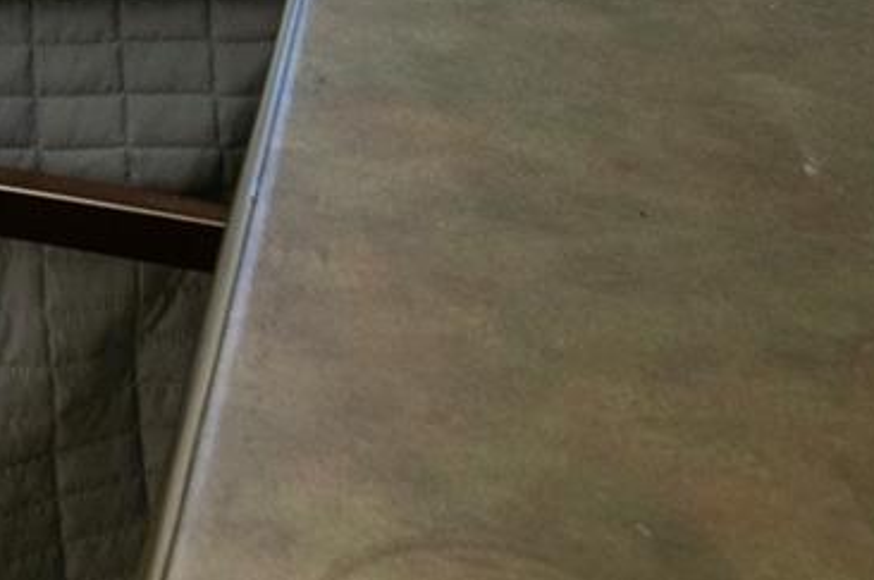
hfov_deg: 21.0
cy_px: -948
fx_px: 2037
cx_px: -392
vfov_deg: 11.9
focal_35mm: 84
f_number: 8
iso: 640
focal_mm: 15
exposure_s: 1/5
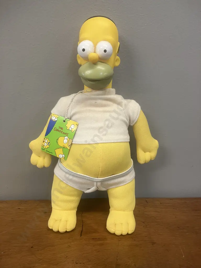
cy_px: 134
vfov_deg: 63.4
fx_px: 217
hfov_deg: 49.7
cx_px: 100
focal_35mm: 28
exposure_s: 1/50
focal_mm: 3.99
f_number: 1.8
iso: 100
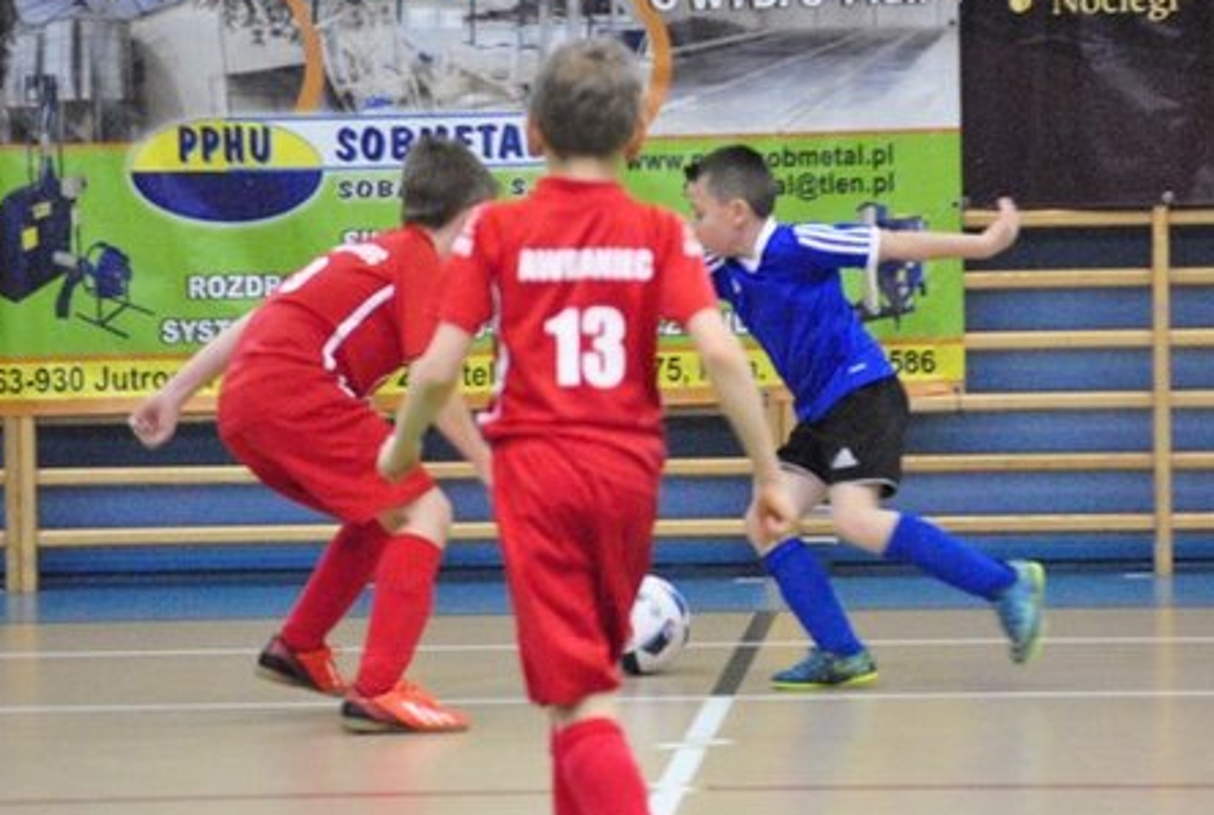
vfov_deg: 5.2
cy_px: 424
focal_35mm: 268
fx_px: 9056
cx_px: 716
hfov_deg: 7.7
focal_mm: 122
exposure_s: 1/200
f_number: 5
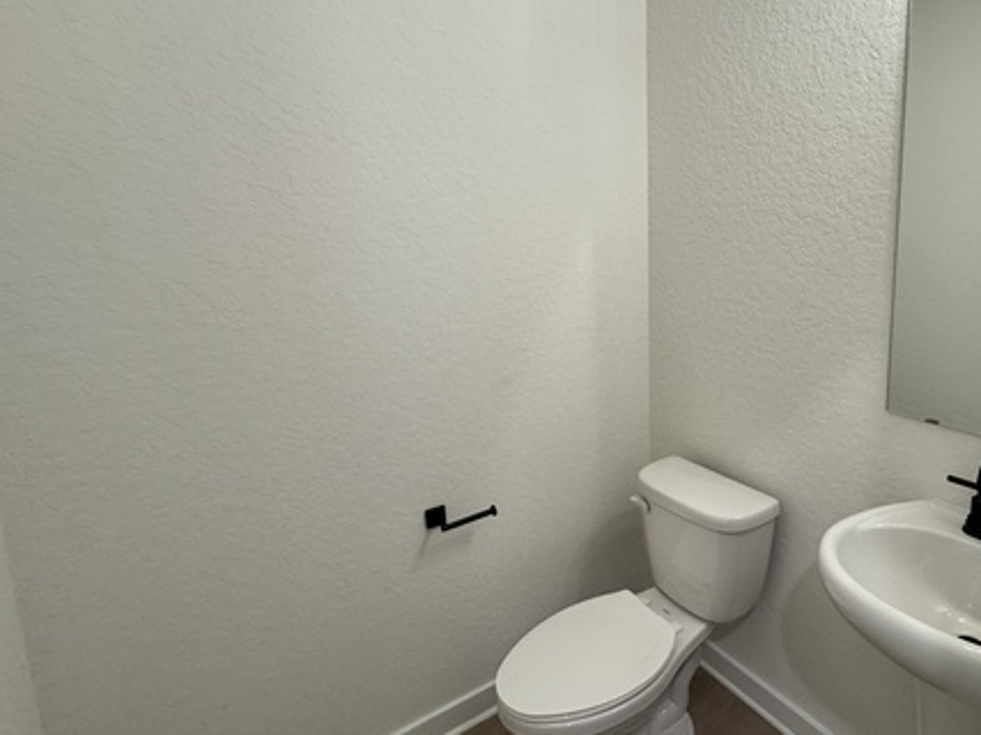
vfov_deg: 63.2
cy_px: 324
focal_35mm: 21
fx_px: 595
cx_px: 662
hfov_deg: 76.3
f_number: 2.2
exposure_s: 1/120
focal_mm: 2.22
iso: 250
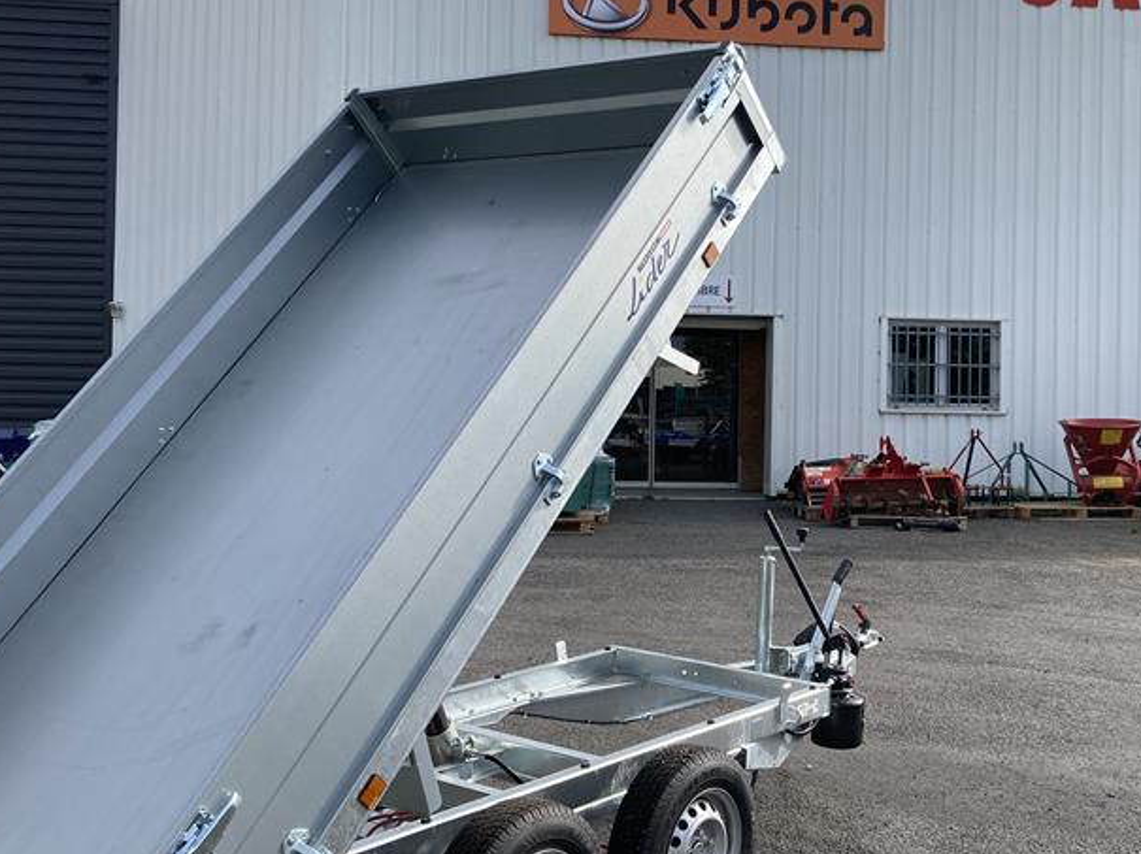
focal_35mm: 44
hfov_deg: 42.7
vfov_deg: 32.8
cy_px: 396
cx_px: 690
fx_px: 1449
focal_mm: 3.99
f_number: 1.8
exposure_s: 1/1453
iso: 20
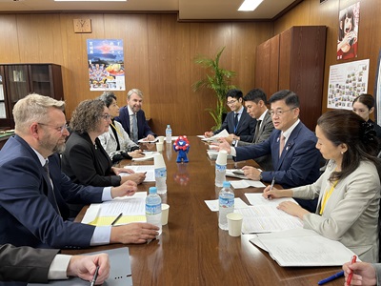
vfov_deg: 53.1
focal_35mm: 26
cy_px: 143
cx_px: 190
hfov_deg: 67.3
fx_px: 286
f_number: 1.6
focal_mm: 5.1
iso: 80
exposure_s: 1/50
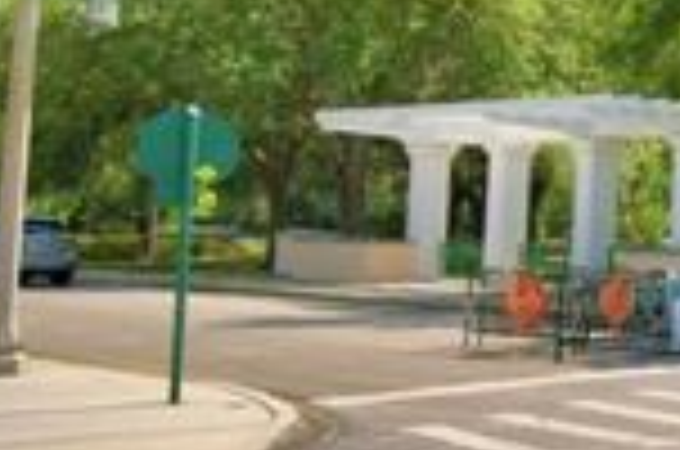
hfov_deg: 17.3
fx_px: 1319
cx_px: 1457
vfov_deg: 19.3
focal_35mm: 70
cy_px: 146
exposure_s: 1/2000
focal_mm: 10
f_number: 4.5
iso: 100
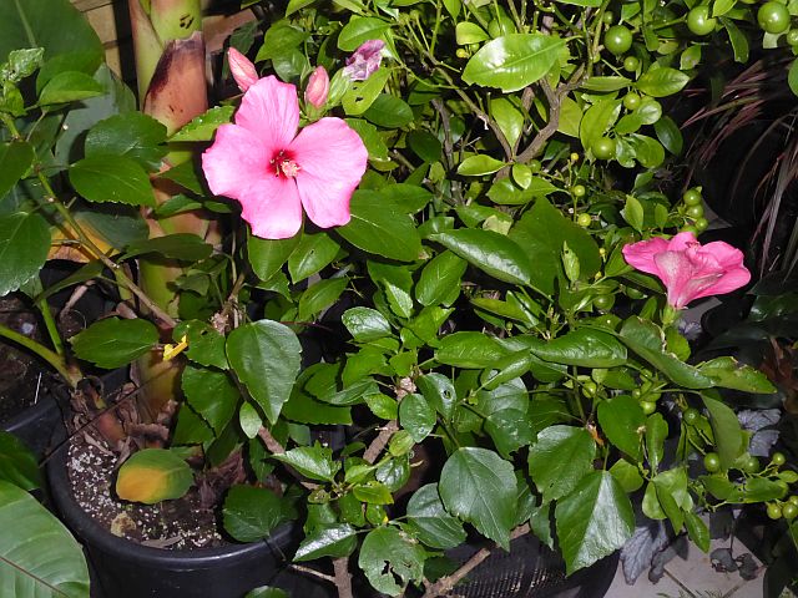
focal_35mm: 50
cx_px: 399
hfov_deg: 38.2
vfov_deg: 29.1
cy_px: 299
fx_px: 1153
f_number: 8
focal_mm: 9
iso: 1000
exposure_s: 1/60
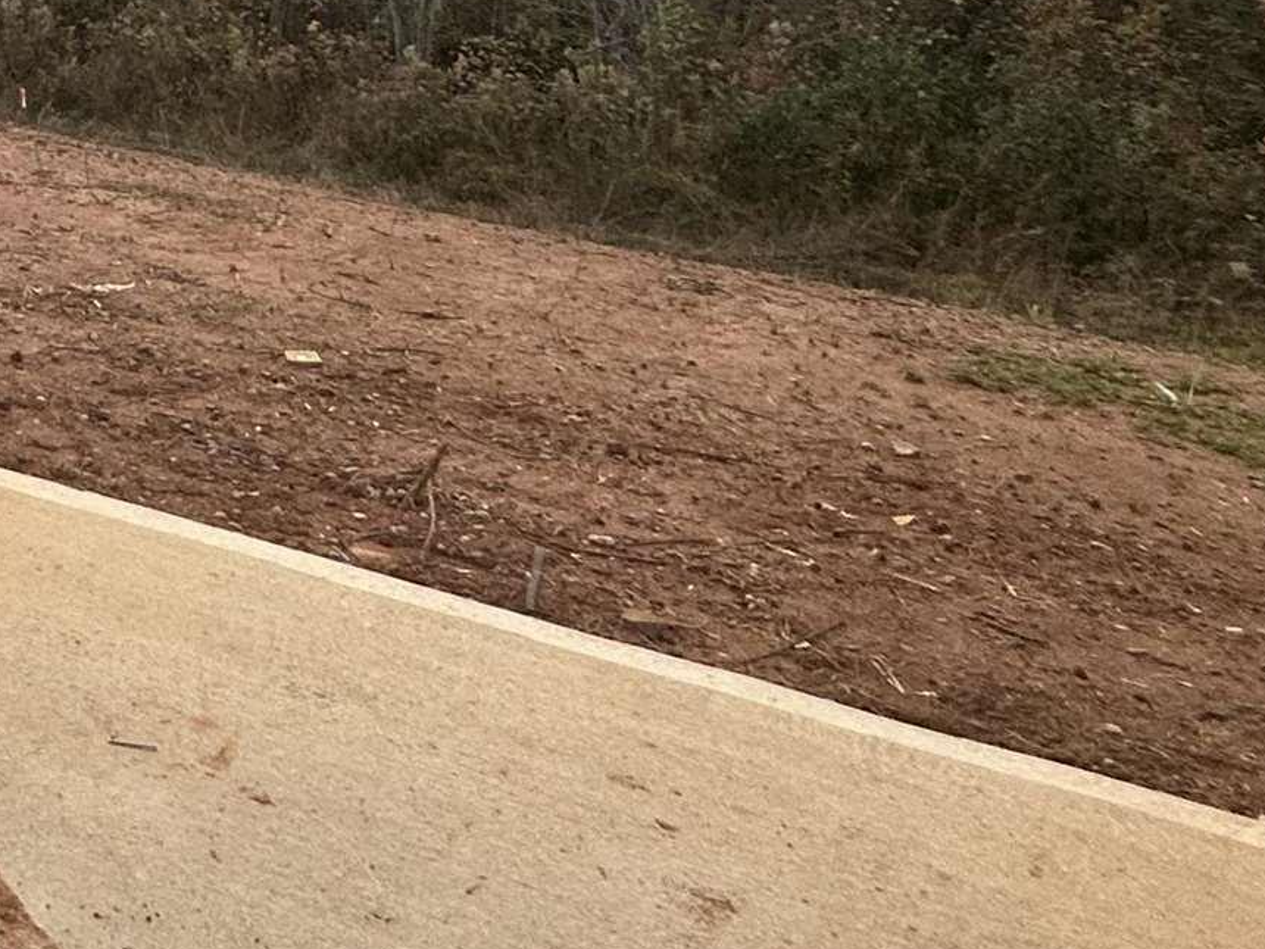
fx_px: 1827
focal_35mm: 50
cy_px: -160
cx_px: -266
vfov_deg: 26.2
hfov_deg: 31.7
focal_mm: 2.22
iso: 80
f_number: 2.2
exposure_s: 1/99
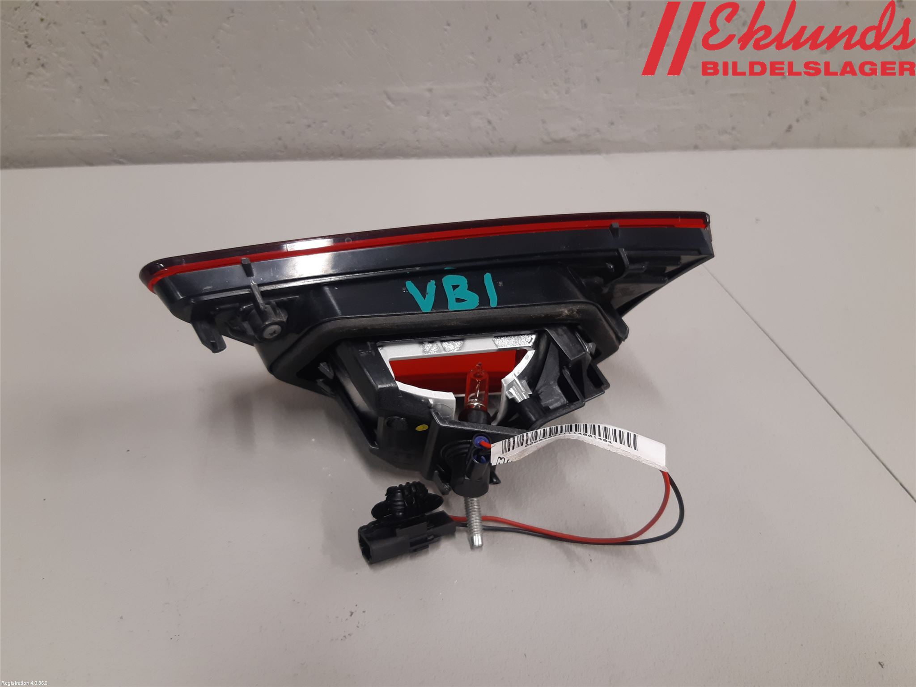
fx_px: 688
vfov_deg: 53.1
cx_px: 458
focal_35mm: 26
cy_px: 344
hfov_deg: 67.3
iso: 125
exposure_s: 1/50
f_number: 1.7
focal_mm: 3.93
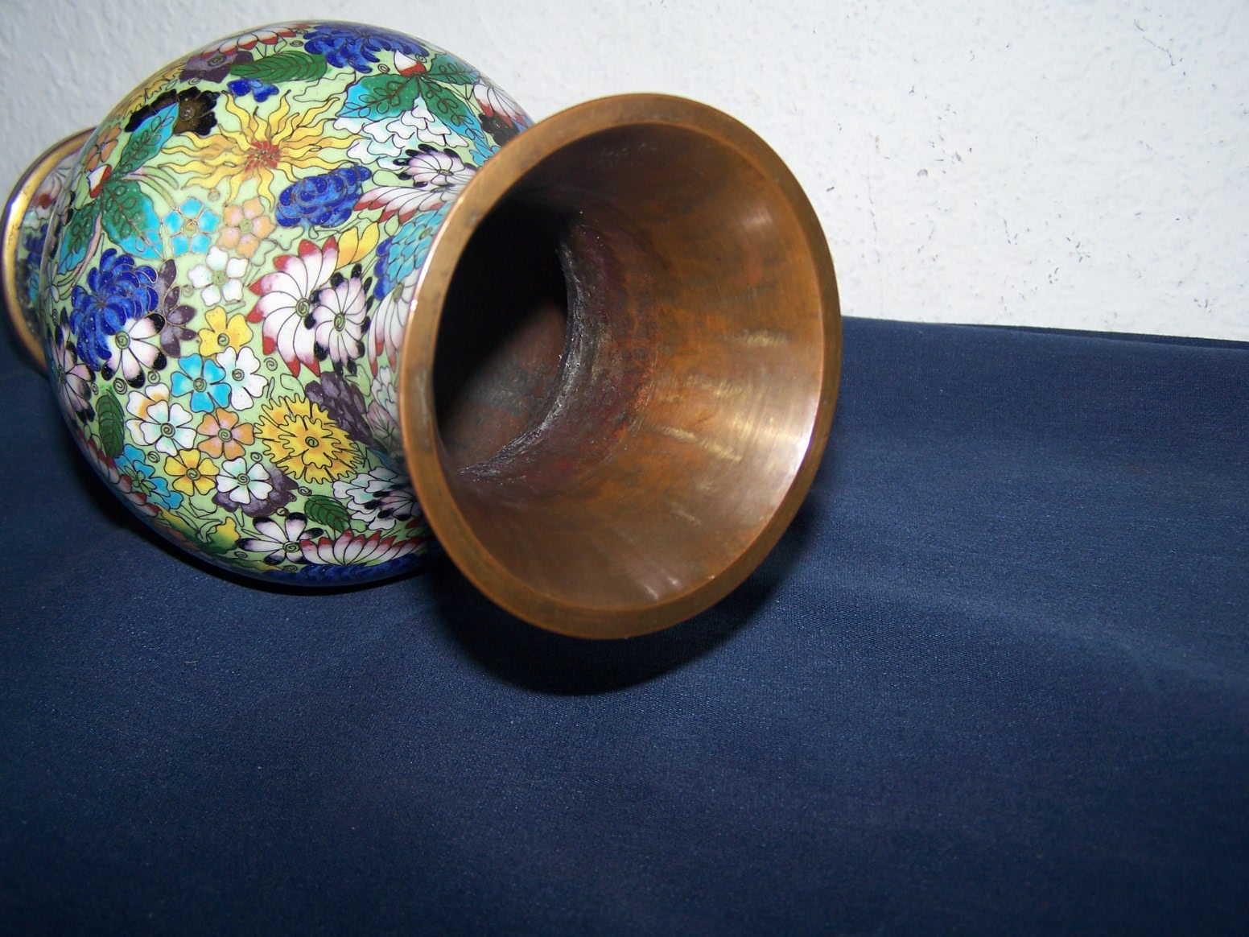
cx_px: 624
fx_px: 1371
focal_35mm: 38
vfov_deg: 37.7
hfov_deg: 49.0
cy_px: 468
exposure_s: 1/60
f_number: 2.8
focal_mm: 6.3
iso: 80
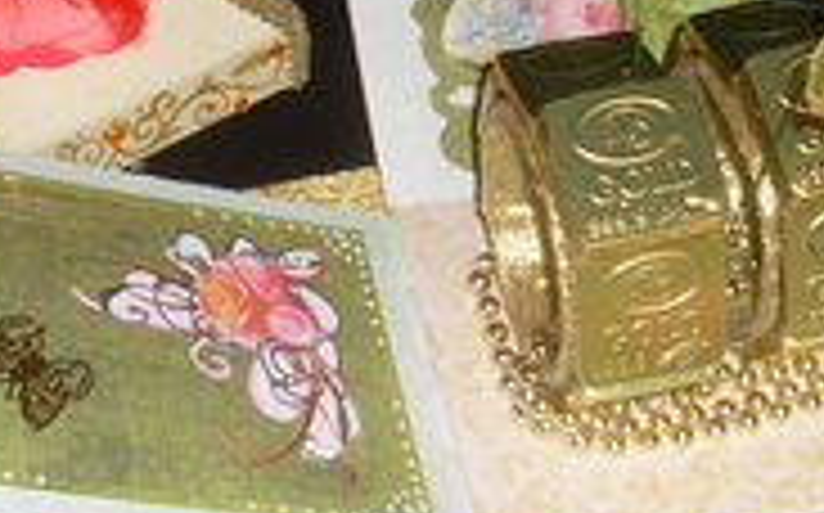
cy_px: 117
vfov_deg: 13.1
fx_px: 2221
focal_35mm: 99
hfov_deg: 20.8
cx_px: 621
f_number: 3
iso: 100
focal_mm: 6.3
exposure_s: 1/45
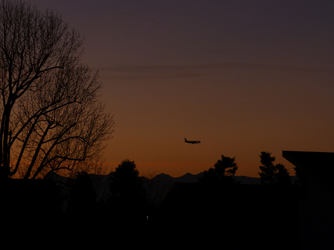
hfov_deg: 11.6
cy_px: 125
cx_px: 167
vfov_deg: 8.7
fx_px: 1640
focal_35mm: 170
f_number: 5
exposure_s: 1/50
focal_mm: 30.7
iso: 100
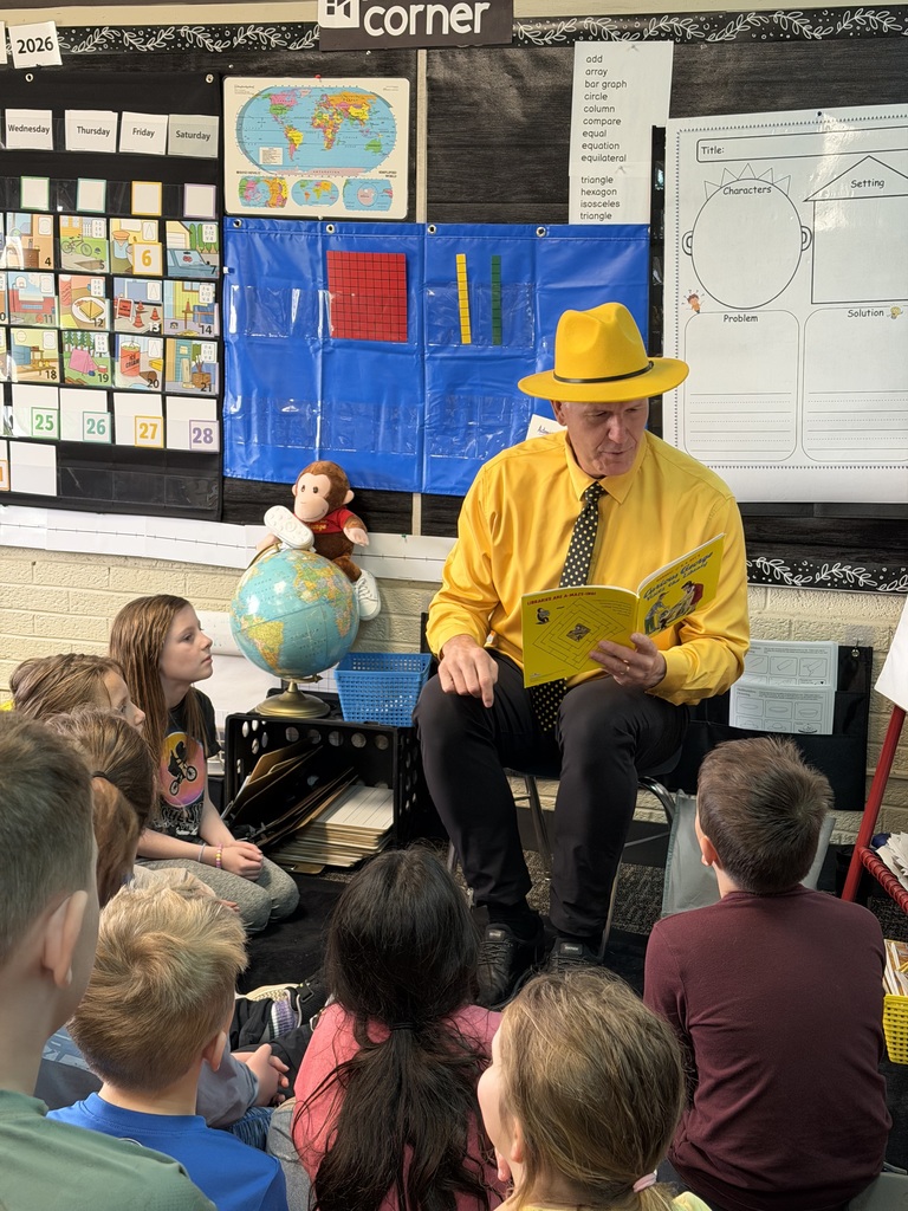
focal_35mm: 48
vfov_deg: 39.7
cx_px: 454
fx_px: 1679
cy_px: 606
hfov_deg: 30.3
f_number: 1.78
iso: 200
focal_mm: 6.76
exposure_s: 1/60
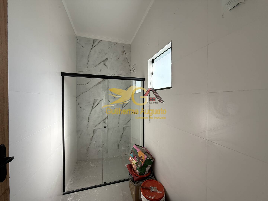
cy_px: 100
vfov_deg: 85.7
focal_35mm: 14
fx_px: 108
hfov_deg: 102.1
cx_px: 134
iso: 64
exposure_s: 1/312
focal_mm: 2.22
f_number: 2.2
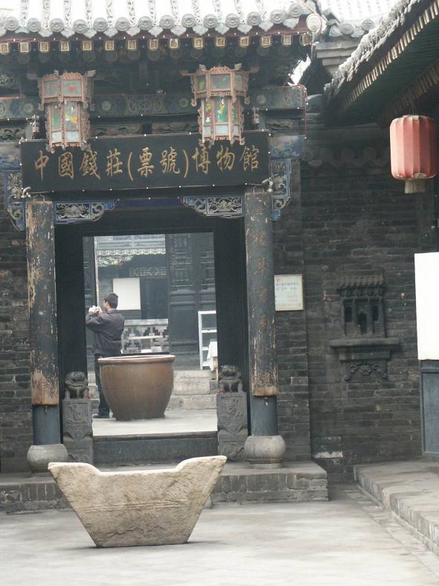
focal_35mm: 138
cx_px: 179
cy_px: 256
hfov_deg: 10.7
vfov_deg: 14.3
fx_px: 2334
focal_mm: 26.17
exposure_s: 1/90
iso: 200
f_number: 3.5
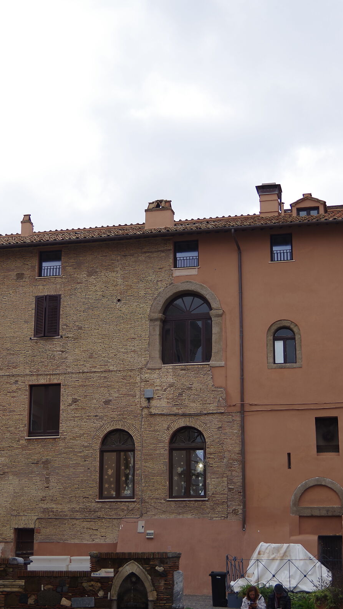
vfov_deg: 36.6
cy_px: 304
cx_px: 144
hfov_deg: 21.1
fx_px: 922
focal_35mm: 57
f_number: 2.8
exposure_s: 1/500
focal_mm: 36
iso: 100
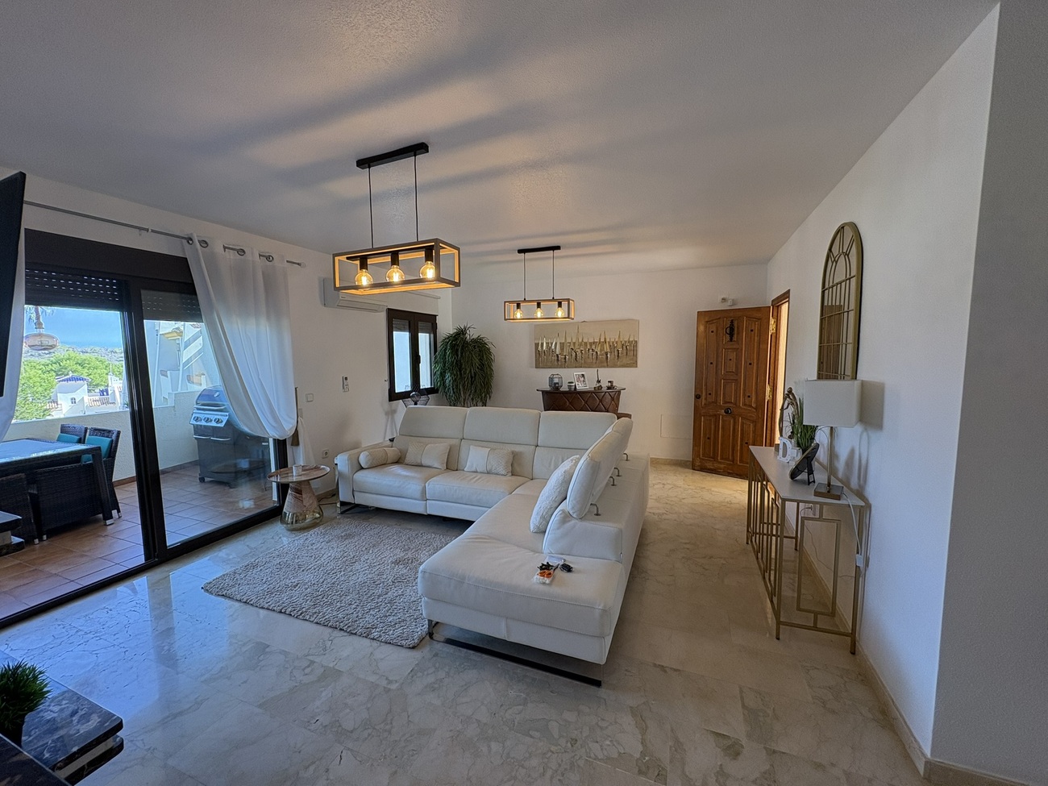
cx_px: 524
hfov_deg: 102.1
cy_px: 393
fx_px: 424
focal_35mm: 14
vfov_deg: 85.7
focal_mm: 2.22
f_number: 2.2
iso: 100
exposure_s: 1/109
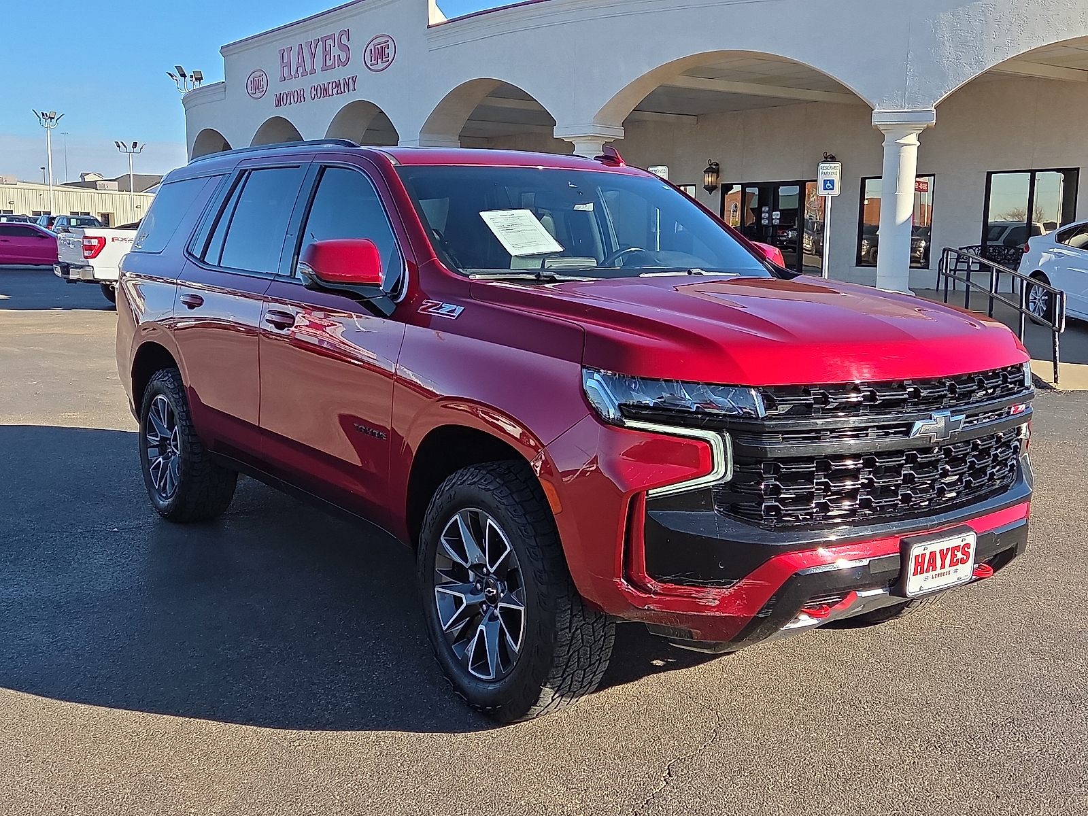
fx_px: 1163
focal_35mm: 37
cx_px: 544
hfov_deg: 50.1
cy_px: 408
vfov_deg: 38.7
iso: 25
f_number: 1.8
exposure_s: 1/1250
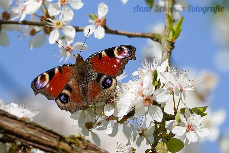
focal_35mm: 300
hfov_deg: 6.9
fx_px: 1908
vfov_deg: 4.6
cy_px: 76
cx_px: 114
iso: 400
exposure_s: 1/2000
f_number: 5.6
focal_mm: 300
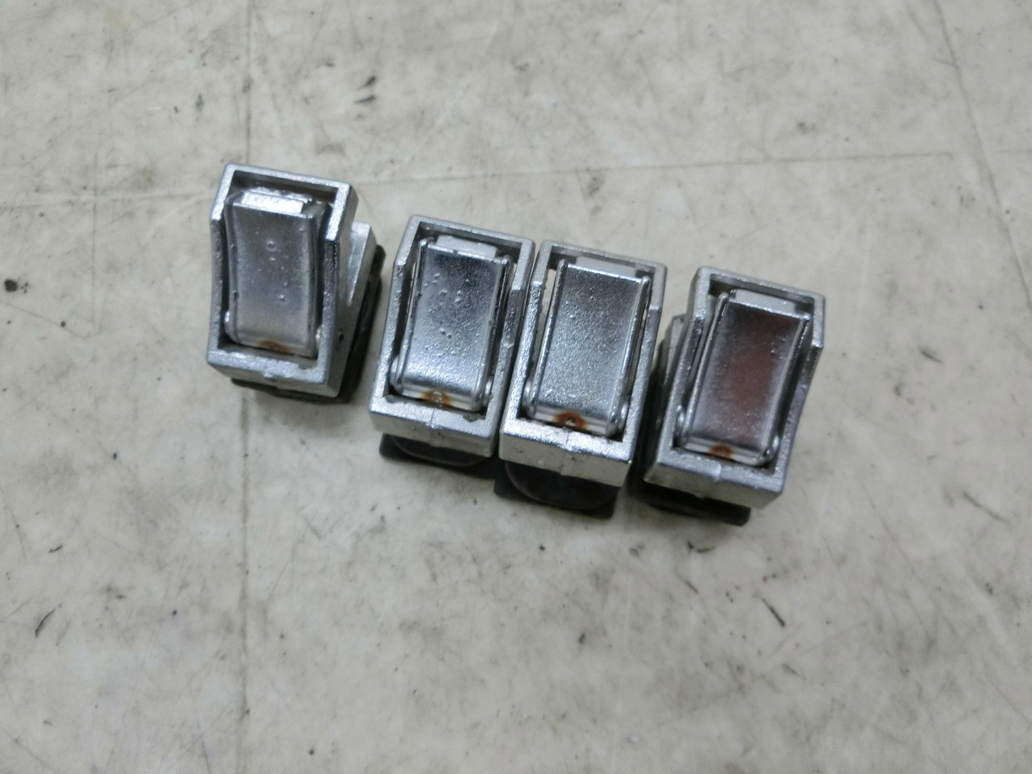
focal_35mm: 25
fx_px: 745
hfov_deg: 69.4
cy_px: 387
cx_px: 516
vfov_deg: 54.9
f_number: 3.5
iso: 400
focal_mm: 4.5
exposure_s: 1/100
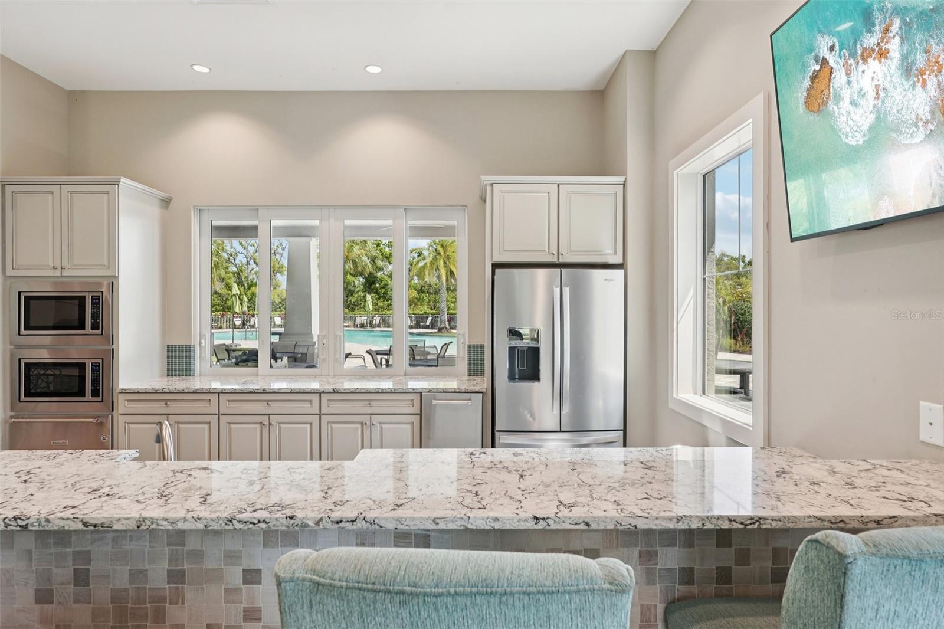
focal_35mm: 19
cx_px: 472
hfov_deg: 86.9
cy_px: 314
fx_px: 498
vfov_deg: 64.5
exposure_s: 1/100
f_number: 8
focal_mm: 19
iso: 400
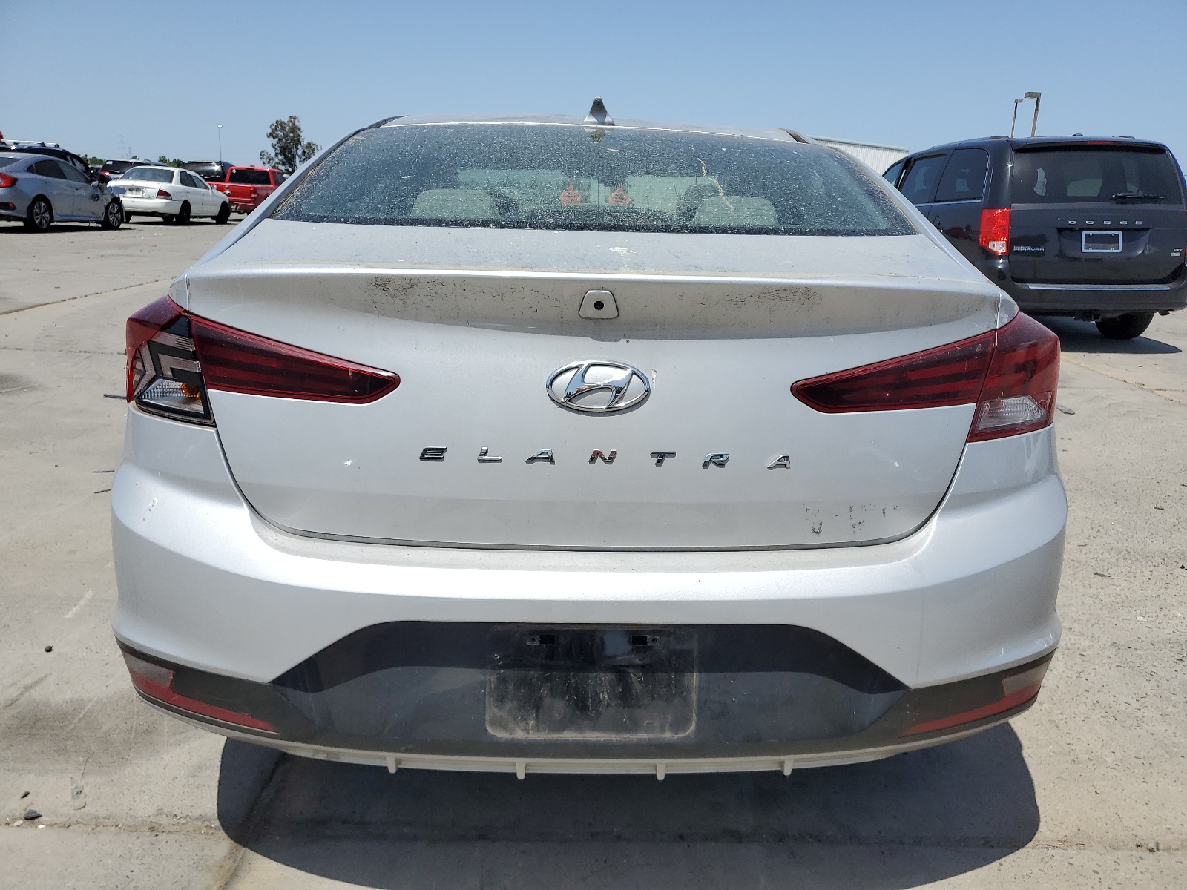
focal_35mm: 26
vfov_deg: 53.1
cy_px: 445
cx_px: 594
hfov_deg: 67.3
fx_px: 892
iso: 50
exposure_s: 1/5000
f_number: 1.5
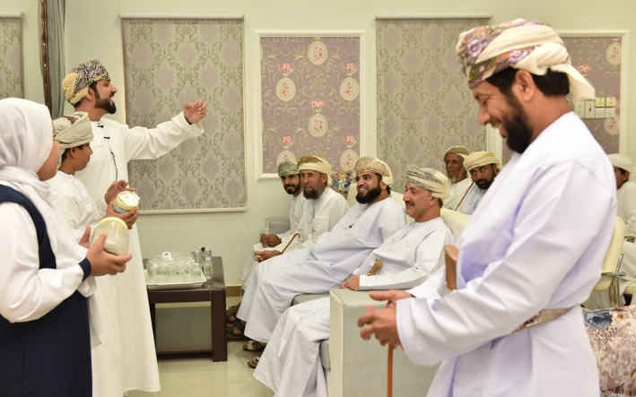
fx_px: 797
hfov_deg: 43.4
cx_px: 280
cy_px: 189
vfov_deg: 28.0
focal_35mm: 46
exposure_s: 1/160
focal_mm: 40
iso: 800
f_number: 4
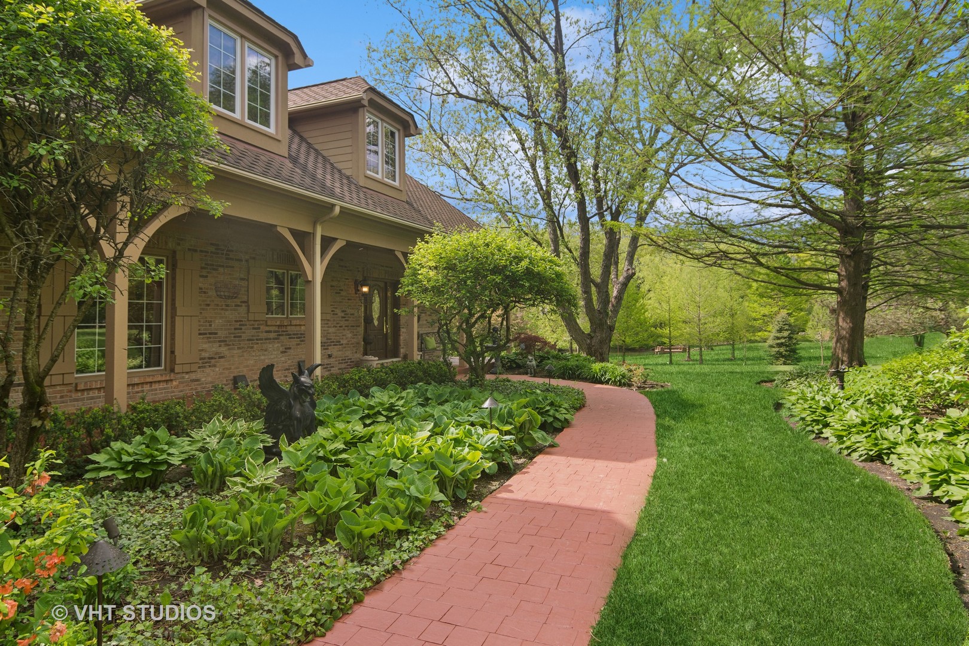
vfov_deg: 63.2
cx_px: 484
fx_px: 525
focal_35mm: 20
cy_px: 323
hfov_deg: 85.4
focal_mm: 13
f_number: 8
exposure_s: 1/250
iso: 200
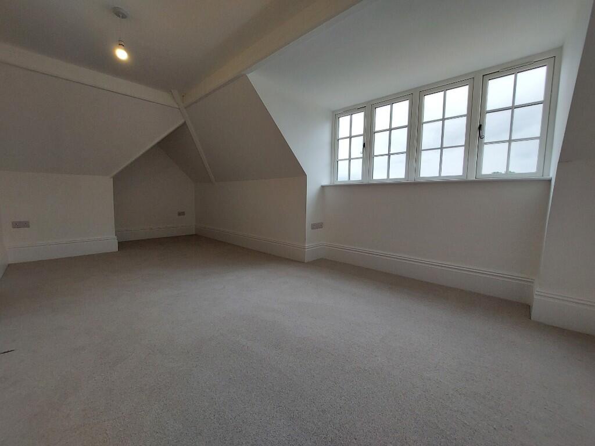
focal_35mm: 13
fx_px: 223
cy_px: 223
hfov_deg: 106.2
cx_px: 298
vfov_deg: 89.9
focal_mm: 1.74
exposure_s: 1/145
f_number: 2.2
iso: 50
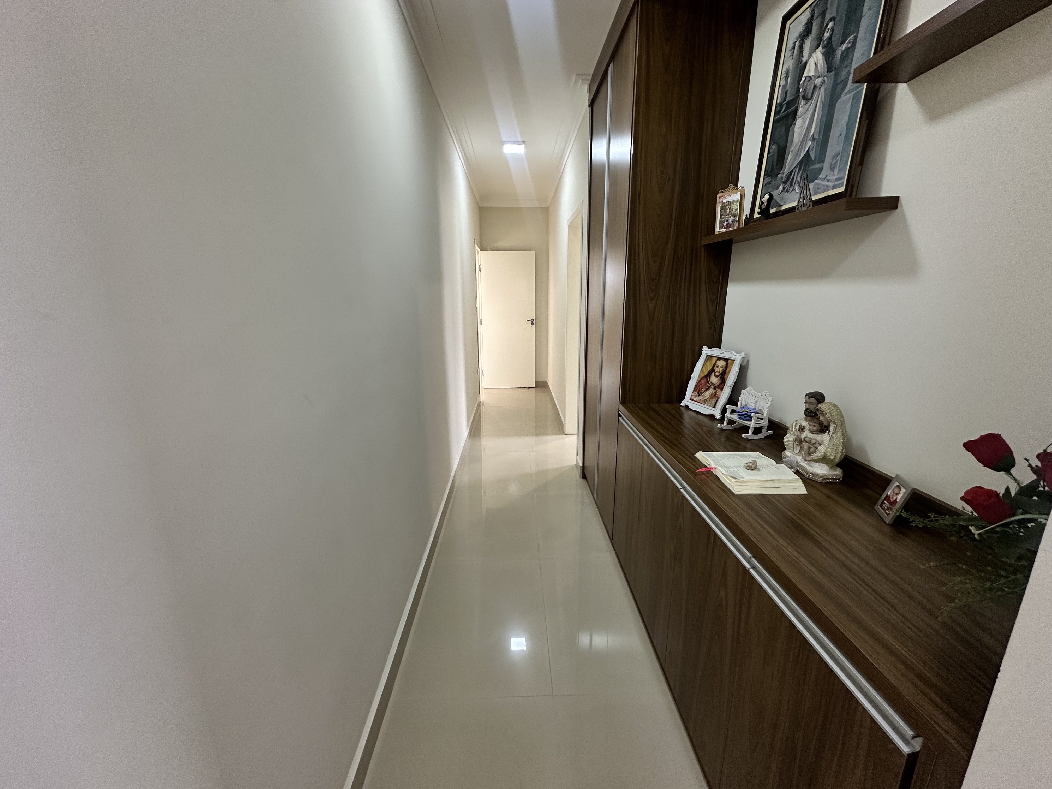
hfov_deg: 102.1
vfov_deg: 85.7
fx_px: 425
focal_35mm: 14
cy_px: 394
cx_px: 526
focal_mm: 2.22
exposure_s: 1/60
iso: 200
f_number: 2.2
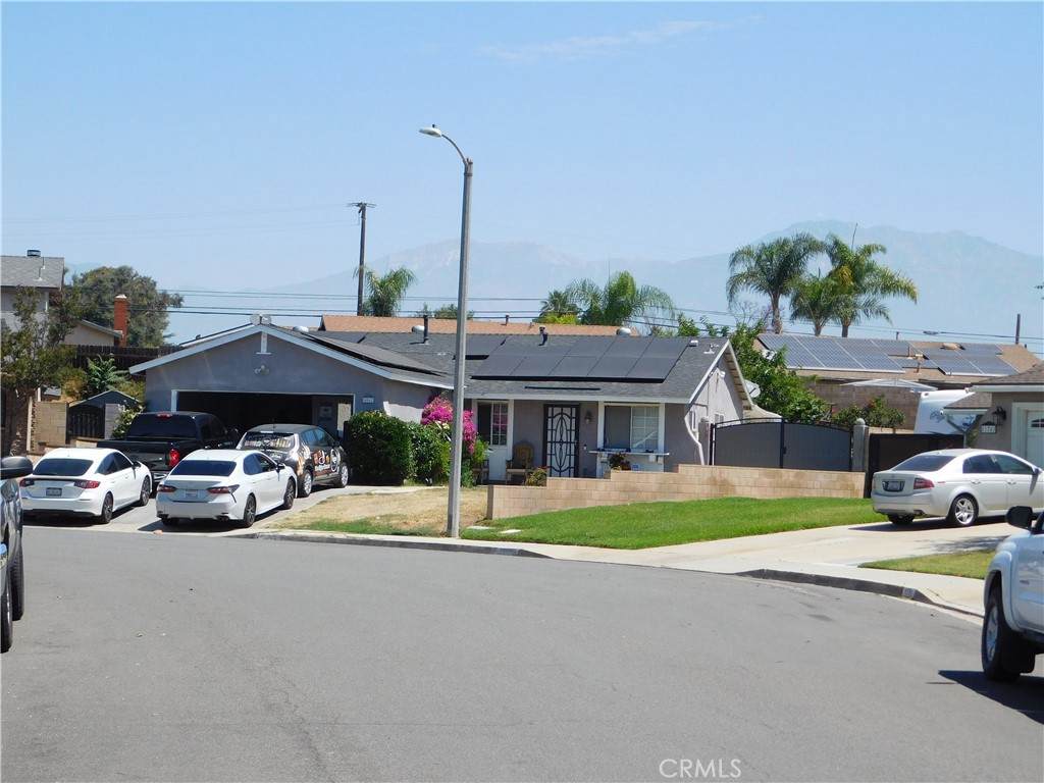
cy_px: 392
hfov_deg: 24.4
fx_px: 2413
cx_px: 522
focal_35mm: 80
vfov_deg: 18.4
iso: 125
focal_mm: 14.2
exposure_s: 1/800
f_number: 4.4
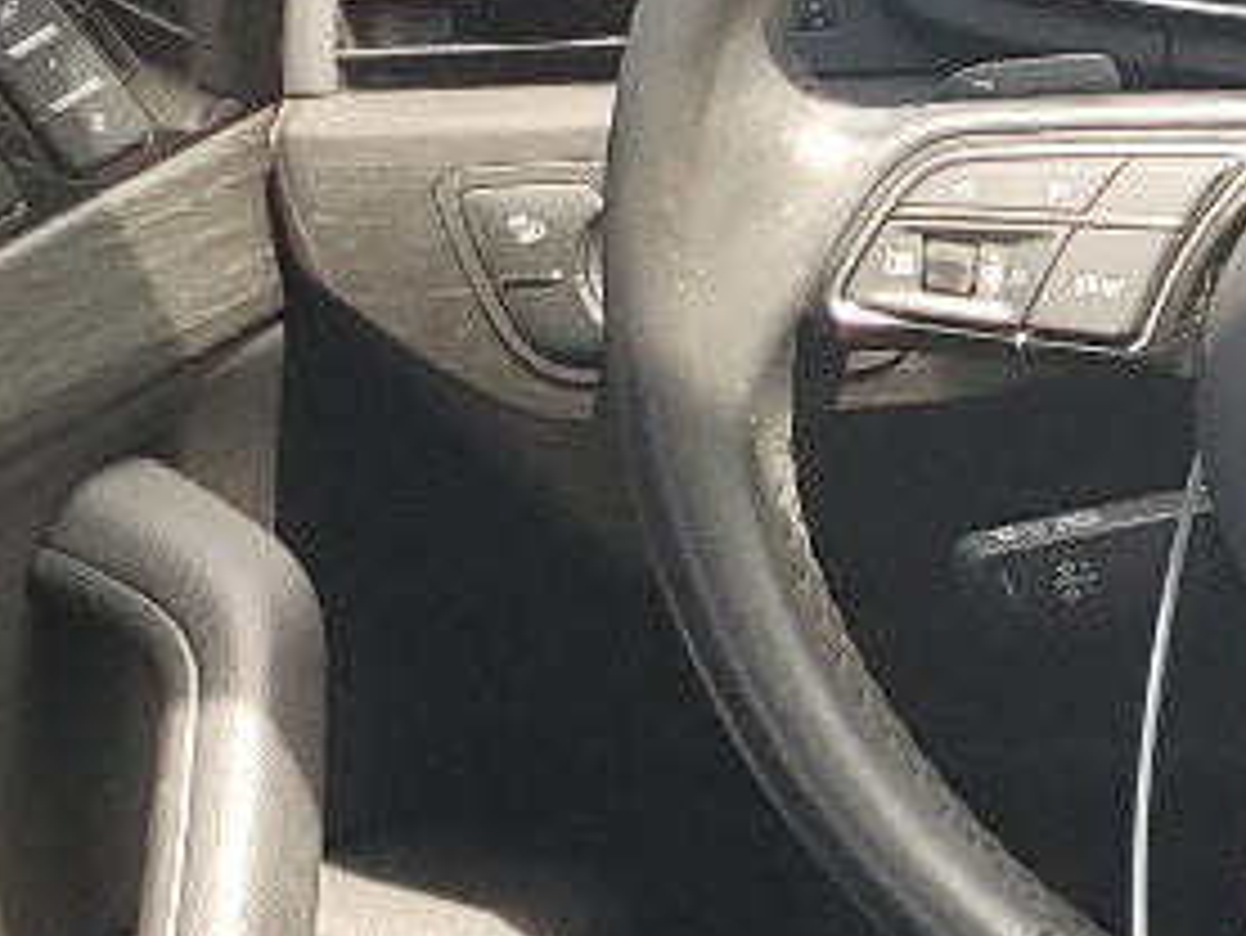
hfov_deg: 11.0
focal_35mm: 150
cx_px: 3018
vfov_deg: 9.4
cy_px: 1746
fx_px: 5402
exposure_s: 1/222
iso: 50
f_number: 1.5
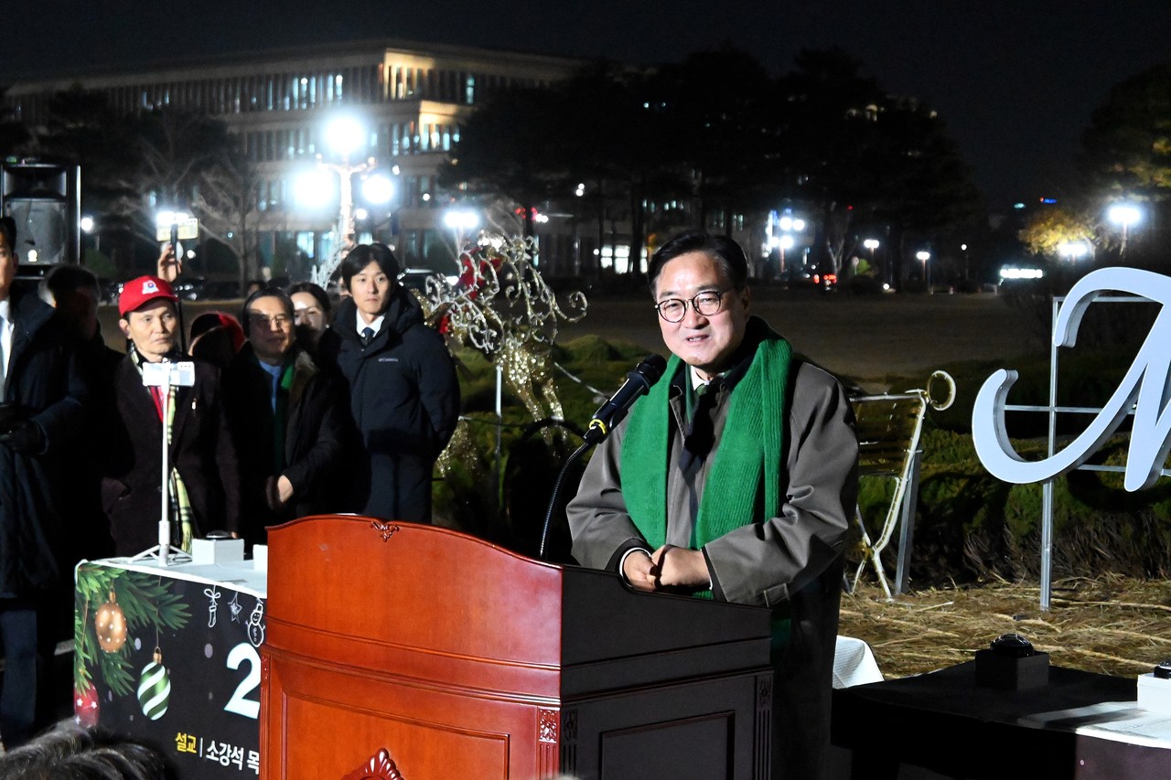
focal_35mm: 75
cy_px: 390
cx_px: 586
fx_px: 2439
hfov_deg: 27.0
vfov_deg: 18.2
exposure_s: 1/60
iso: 10000
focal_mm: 50
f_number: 6.3
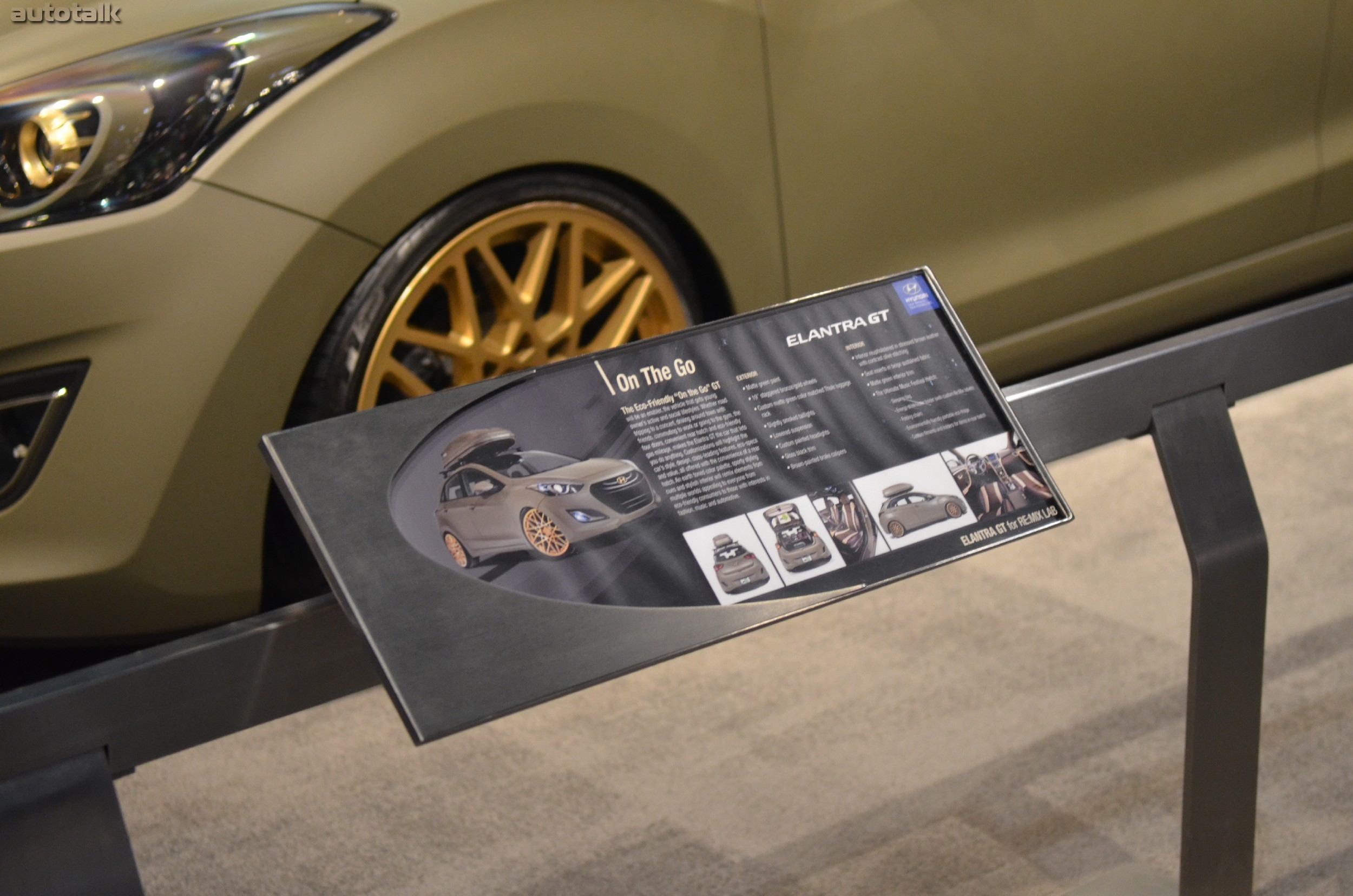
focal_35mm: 82
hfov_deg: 24.7
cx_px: 676
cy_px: 448
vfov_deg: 16.5
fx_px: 3094
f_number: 2.8
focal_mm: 55
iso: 1600
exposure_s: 1/80
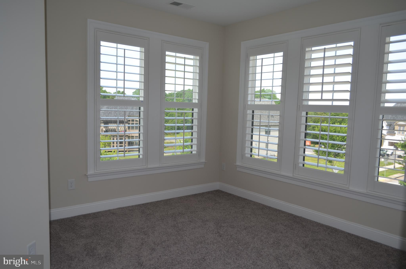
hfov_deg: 67.5
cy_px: 134
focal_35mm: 27
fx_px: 304
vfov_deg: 47.7
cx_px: 203
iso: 100
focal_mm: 18
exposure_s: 1/200
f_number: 4.5
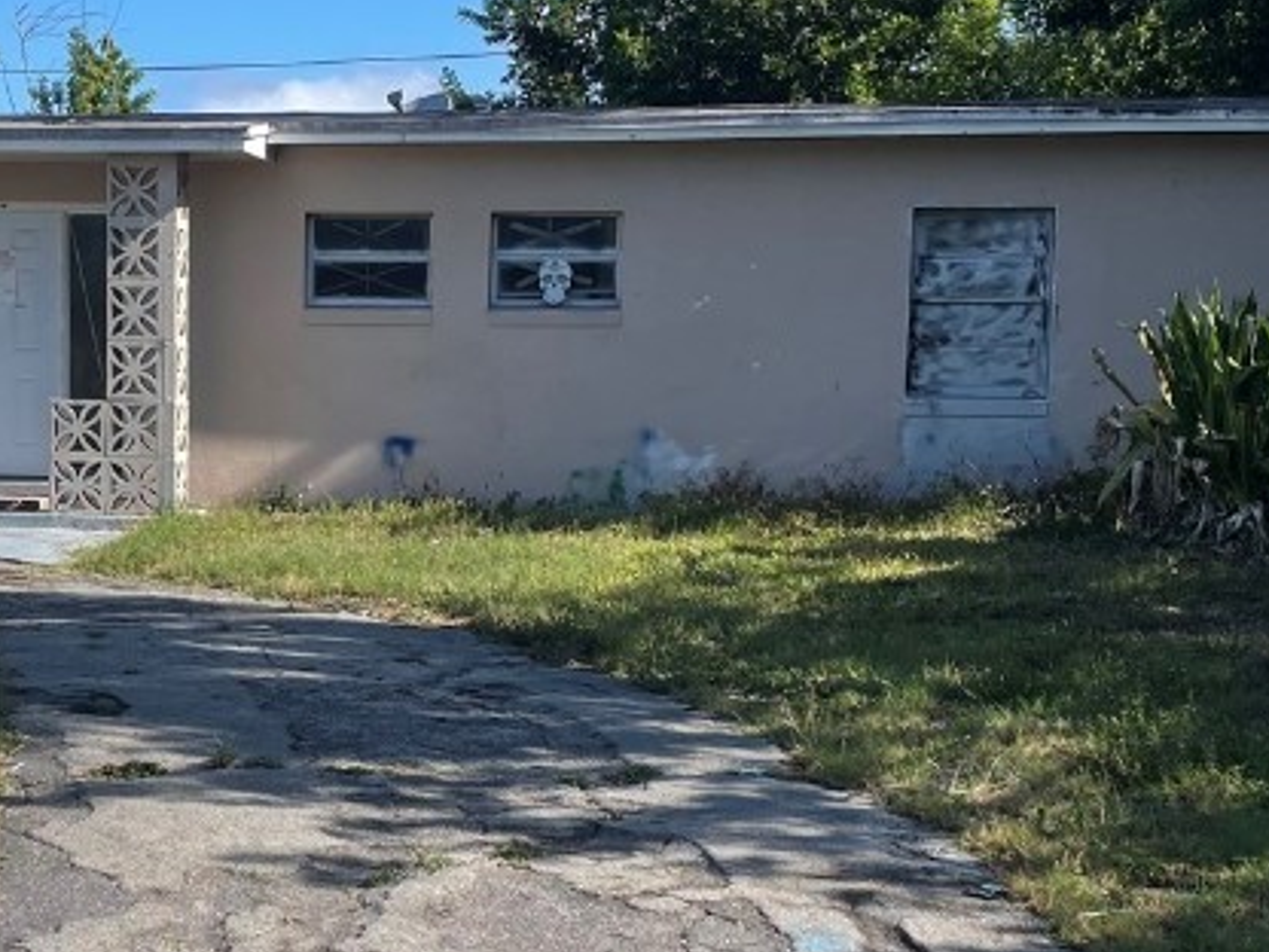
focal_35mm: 64
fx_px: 2346
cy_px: 610
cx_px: 235
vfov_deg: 22.9
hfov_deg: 29.5
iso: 32
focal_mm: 4.2
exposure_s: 1/2747
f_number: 1.6
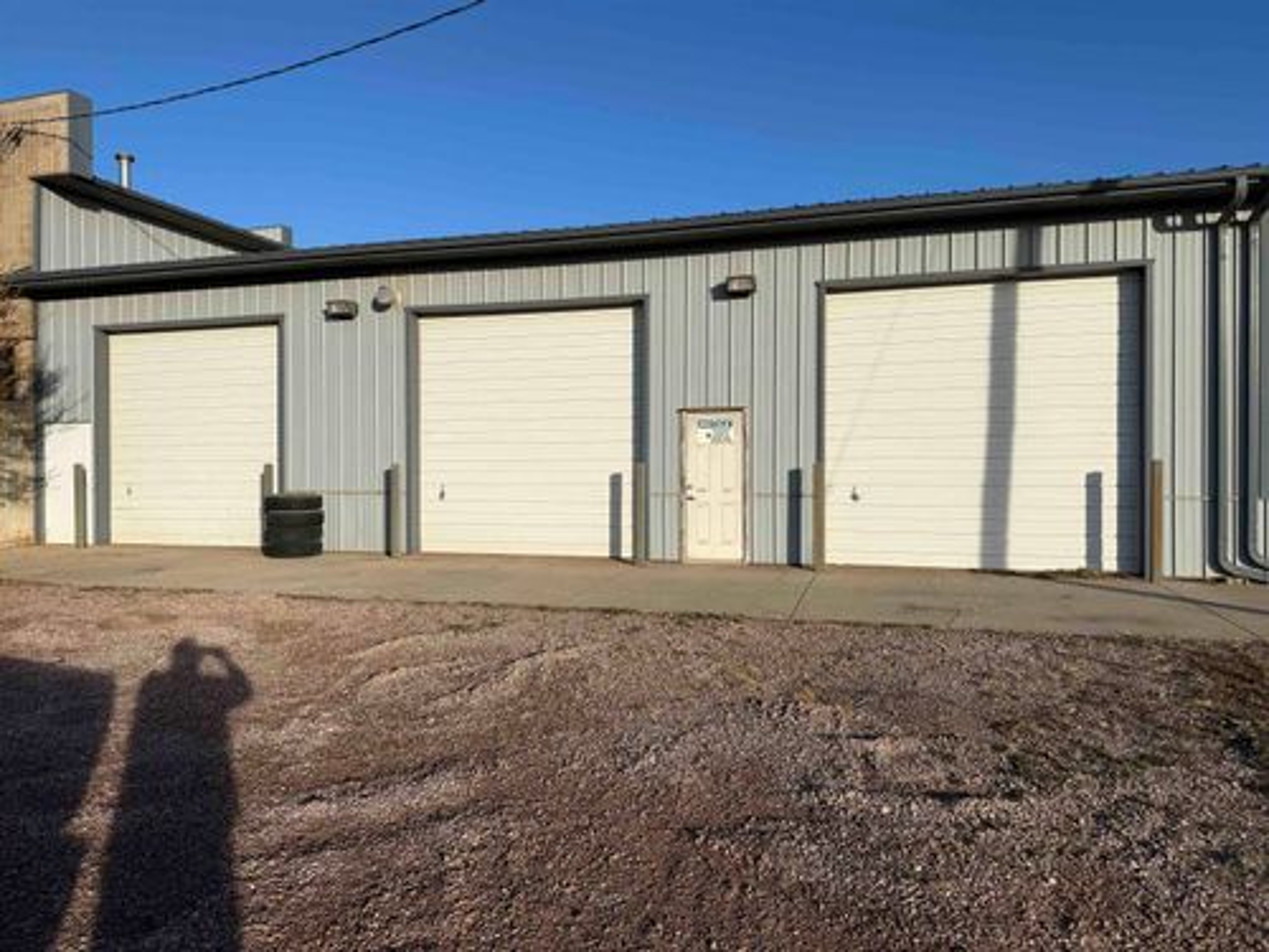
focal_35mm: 24
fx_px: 880
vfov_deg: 56.8
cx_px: 634
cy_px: 476
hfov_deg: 71.6
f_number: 1.78
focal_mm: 6.76
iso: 80
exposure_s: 1/5714
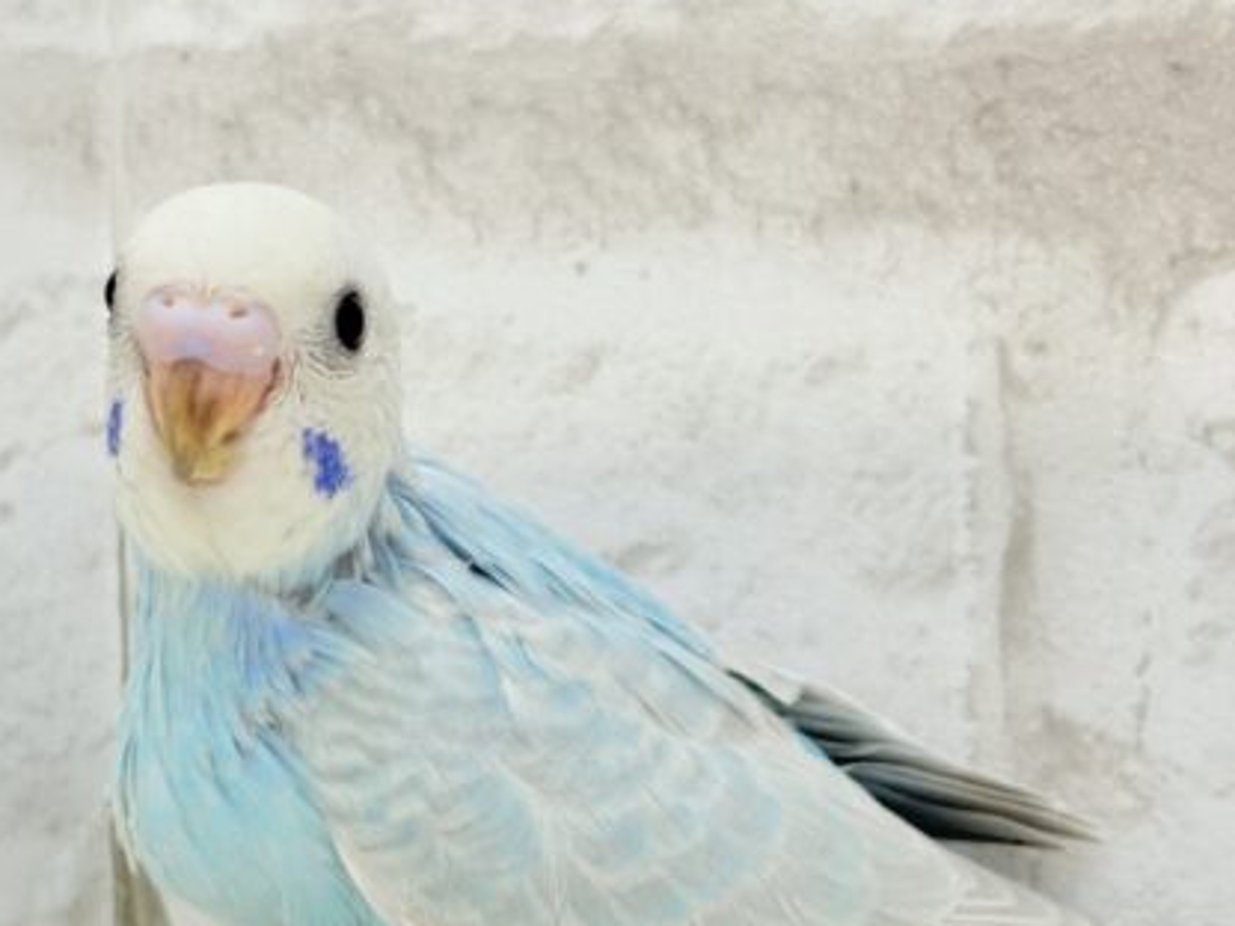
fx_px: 2854
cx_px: 543
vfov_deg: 18.4
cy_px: 570
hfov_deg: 24.4
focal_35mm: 80
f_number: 1.6
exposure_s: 1/100
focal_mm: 5.96
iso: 80
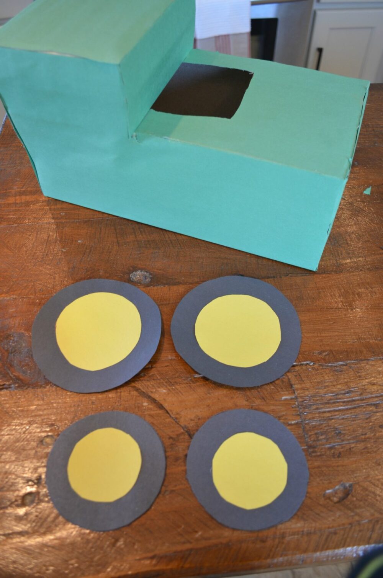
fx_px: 433
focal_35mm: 27
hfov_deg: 47.7
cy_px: 289
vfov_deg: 67.5
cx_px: 192
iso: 400
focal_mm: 18
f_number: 4
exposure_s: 1/60
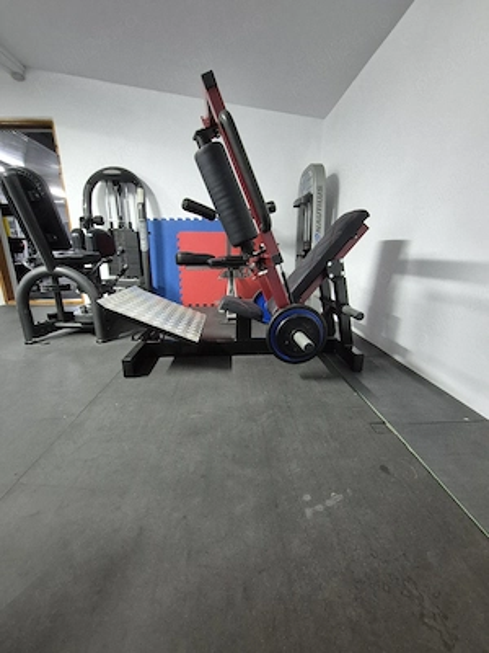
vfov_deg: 106.2
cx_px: 244
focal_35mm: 13
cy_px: 326
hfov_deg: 89.9
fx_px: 245
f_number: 2.2
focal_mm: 2.2
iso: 1250
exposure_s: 1/50
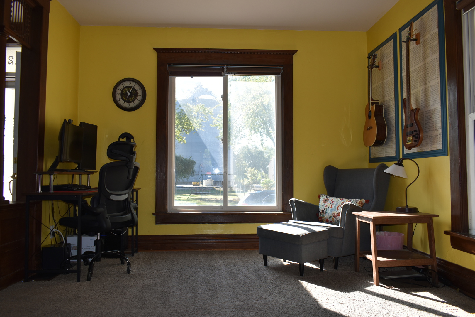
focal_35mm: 27
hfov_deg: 67.4
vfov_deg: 47.9
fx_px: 356
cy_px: 158
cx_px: 238
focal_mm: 18
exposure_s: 1/200
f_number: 5
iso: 200
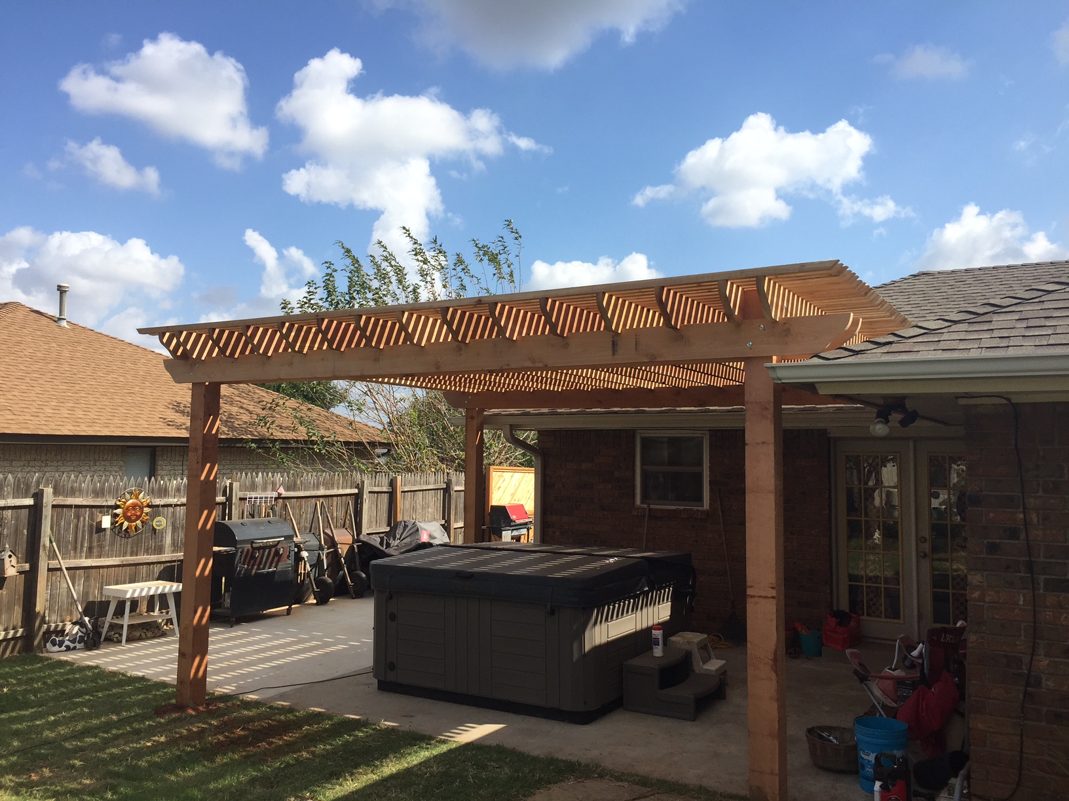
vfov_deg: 48.2
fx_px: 896
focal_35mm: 29
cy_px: 400
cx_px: 534
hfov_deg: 61.7
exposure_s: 1/1582
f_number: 2.2
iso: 32
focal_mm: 4.15
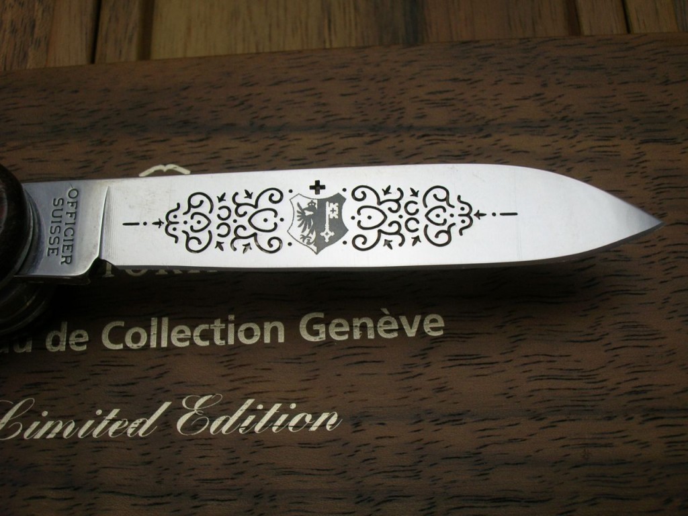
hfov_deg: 41.2
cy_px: 258
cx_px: 344
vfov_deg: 31.5
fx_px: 914
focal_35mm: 46
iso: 50
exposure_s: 1/40.1
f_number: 5.4
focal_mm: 7.7
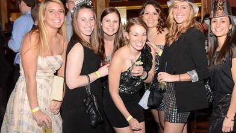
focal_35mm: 44
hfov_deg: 45.8
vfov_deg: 27.0
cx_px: 154
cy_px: 59
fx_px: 275
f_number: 3.5
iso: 1250
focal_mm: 20
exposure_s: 1/40
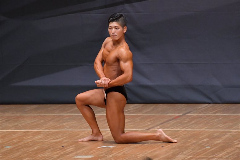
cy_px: 80
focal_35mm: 375
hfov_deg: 5.5
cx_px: 120
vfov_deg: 3.7
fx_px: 2499
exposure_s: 1/400
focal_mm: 250
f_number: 5.6
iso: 6400
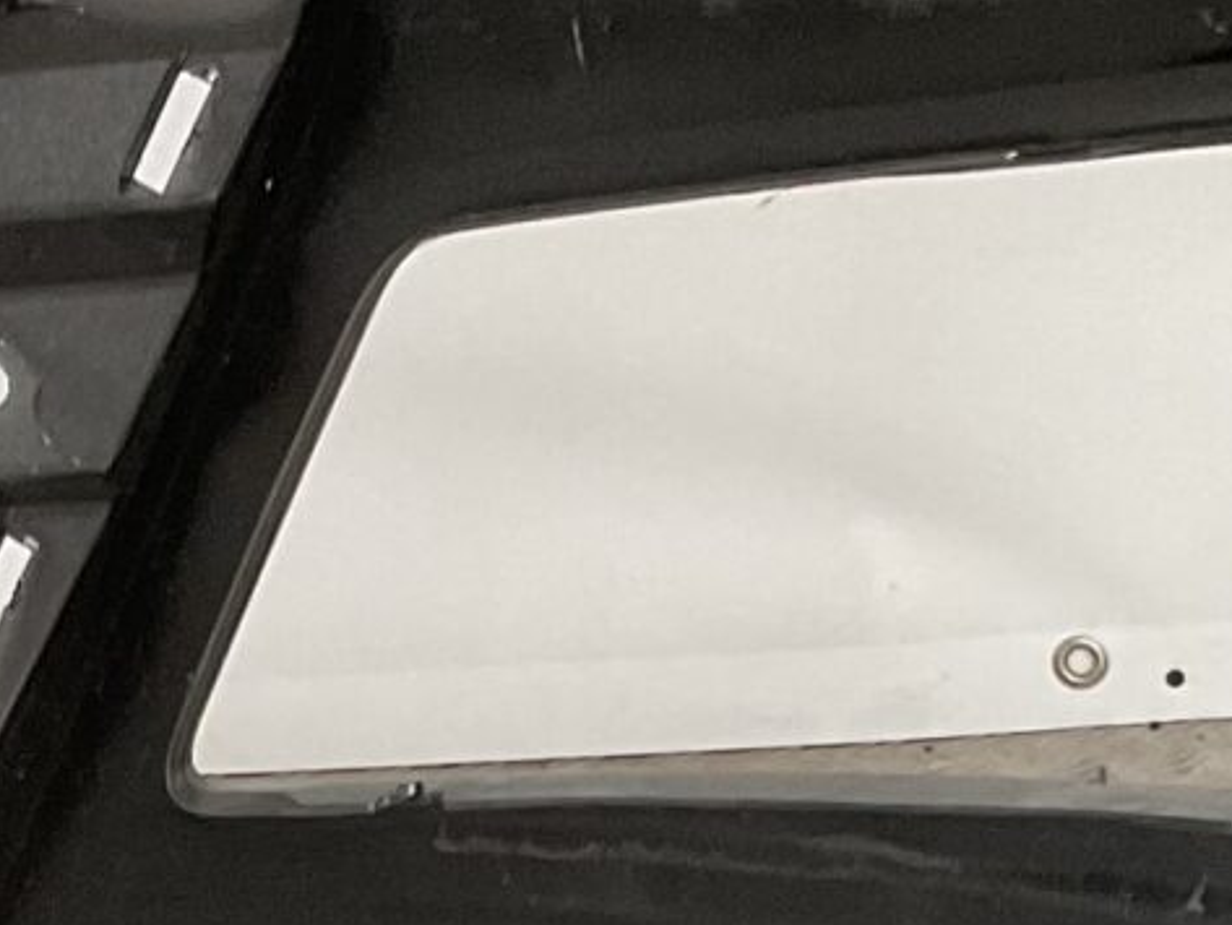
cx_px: 354
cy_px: 1665
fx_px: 5589
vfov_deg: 9.0
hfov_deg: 12.6
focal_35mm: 157
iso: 64
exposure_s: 1/60
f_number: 1.8
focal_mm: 3
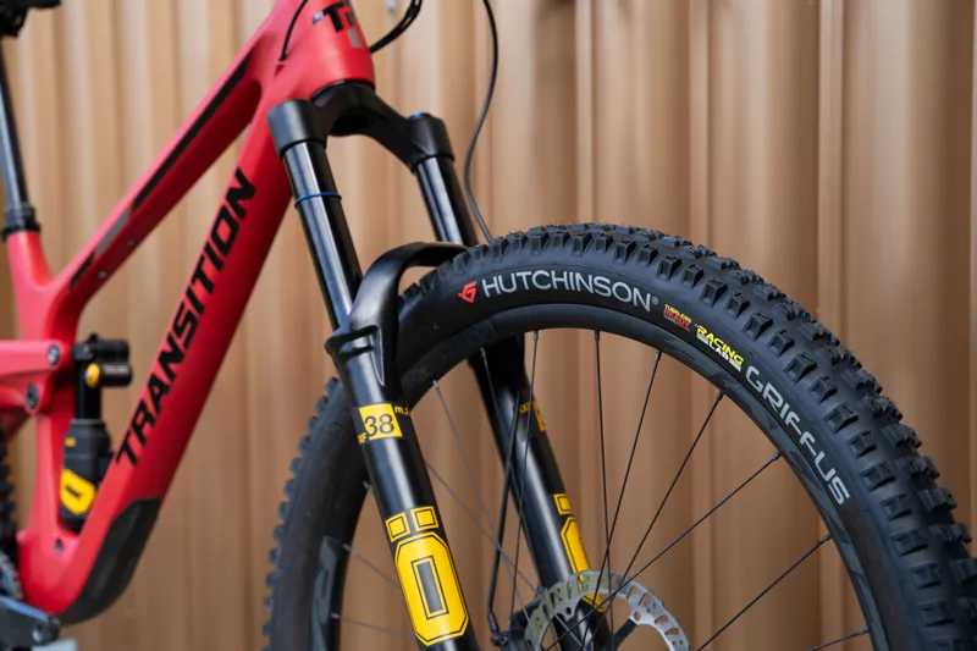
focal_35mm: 60
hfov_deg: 33.4
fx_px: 1628
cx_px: 488
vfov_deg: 22.6
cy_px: 326
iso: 800
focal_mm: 60
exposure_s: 1/800
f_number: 5
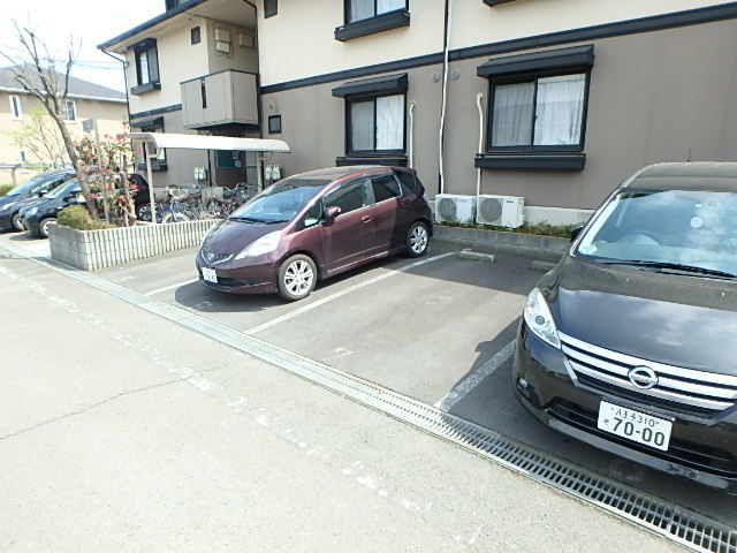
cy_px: 276
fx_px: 447
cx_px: 368
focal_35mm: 21
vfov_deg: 63.4
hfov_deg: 79.0
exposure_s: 1/320
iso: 125
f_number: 3.5
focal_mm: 3.7
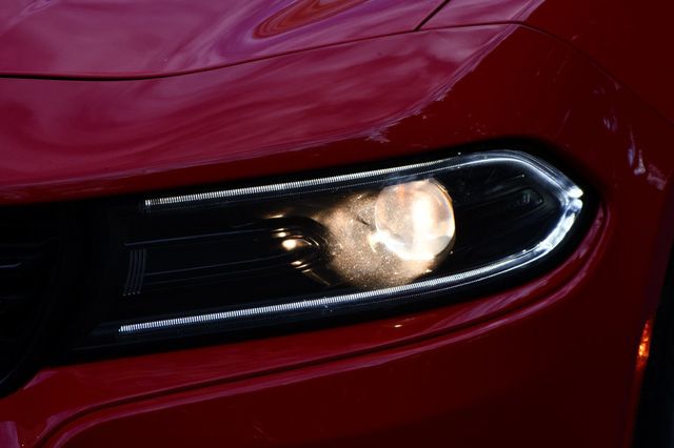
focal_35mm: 147
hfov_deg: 14.0
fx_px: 2751
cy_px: 224
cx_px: 337
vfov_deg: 9.3
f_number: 7.1
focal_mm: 98
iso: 200
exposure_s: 1/250
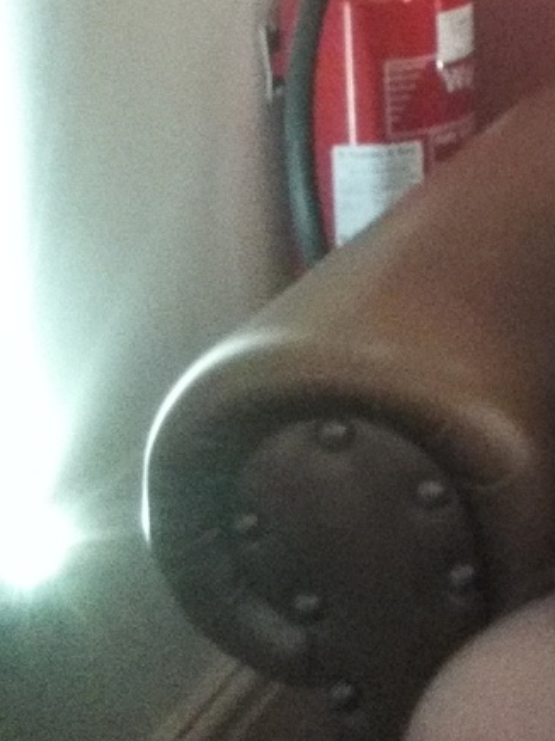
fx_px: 2053
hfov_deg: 13.2
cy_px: -124
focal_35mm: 96
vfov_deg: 19.4
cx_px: 1132
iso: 1250
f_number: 2
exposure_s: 1/16.7
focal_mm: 3.8
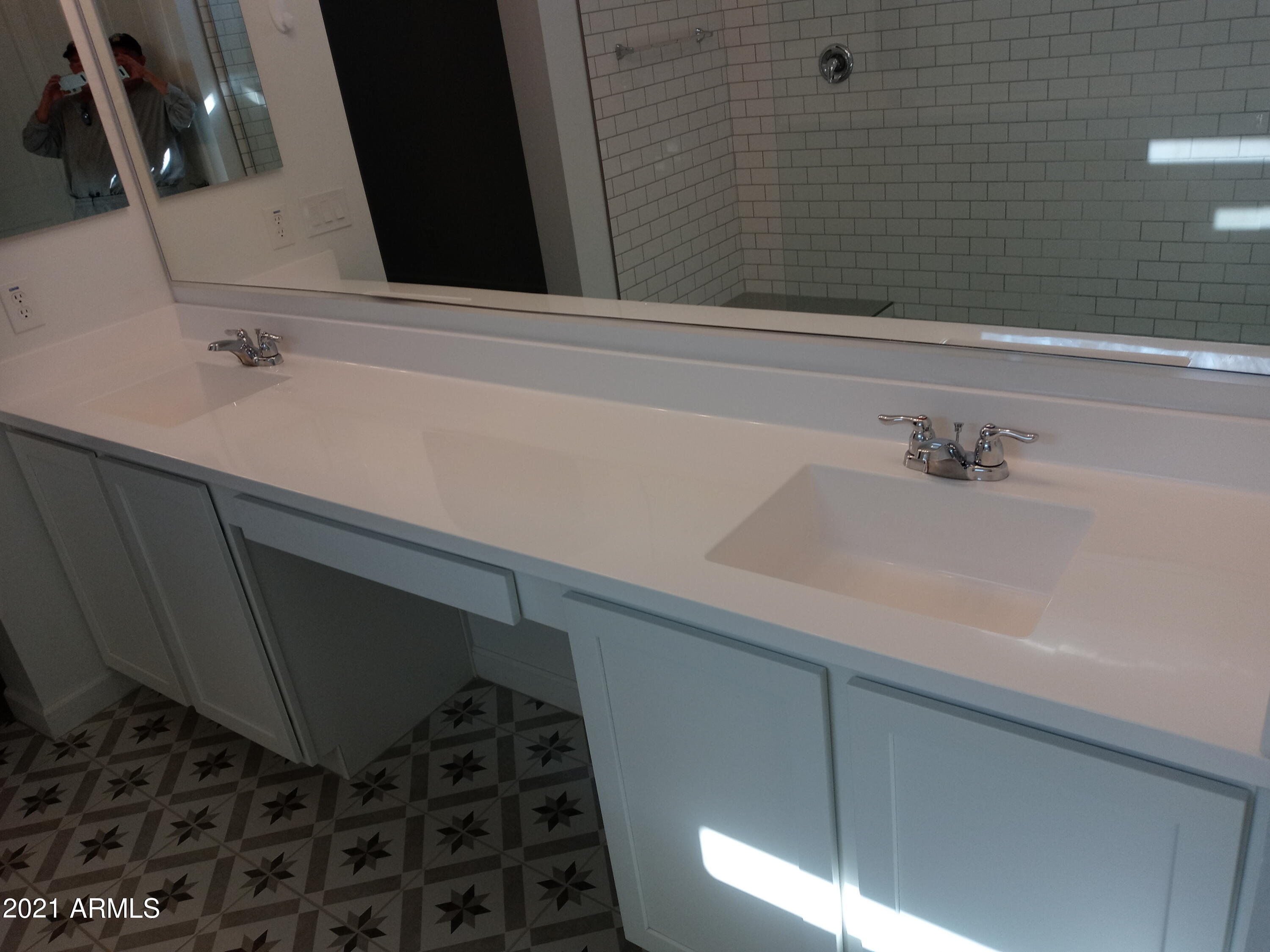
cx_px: 635
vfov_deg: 49.7
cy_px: 476
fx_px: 1027
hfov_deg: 63.4
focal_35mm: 28
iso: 100
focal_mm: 3.61
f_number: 1.8
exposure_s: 1/127
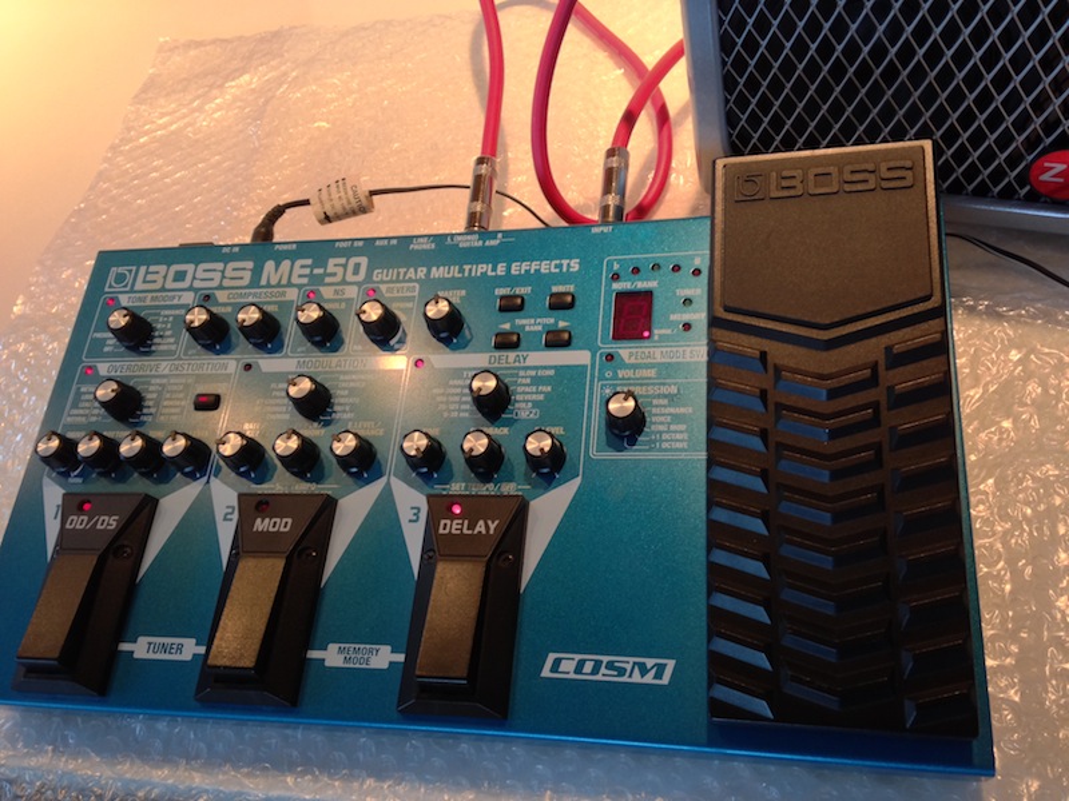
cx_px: 534
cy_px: 400
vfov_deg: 42.9
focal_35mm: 33
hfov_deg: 55.4
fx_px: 1019
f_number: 2.4
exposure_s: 1/20
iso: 125
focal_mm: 4.12
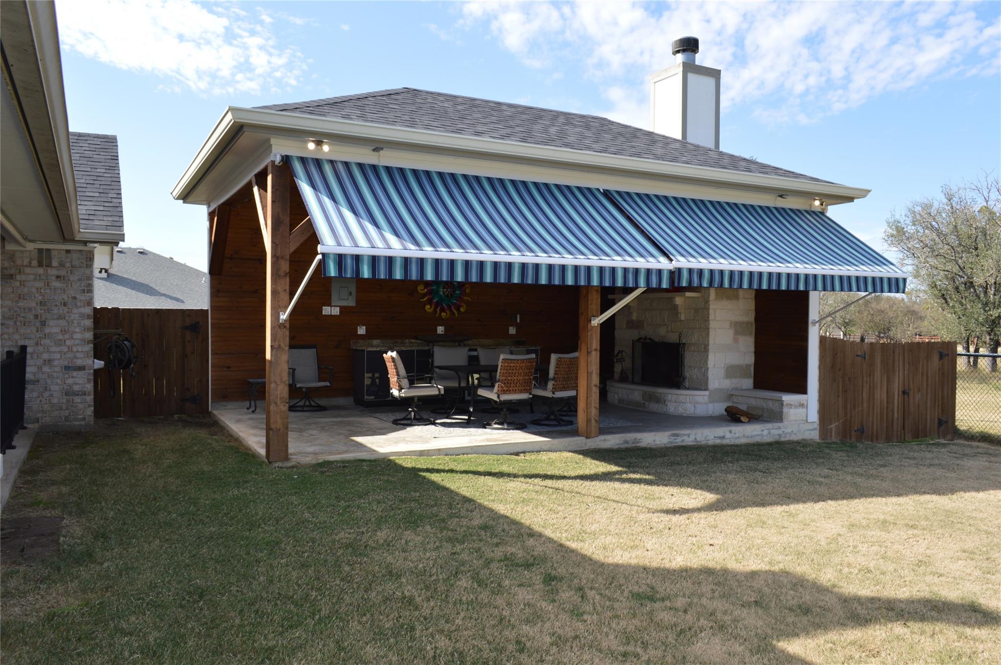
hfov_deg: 67.4
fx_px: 750
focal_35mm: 27
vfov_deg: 47.8
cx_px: 500
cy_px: 332
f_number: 8
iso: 100
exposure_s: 1/125
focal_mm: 18
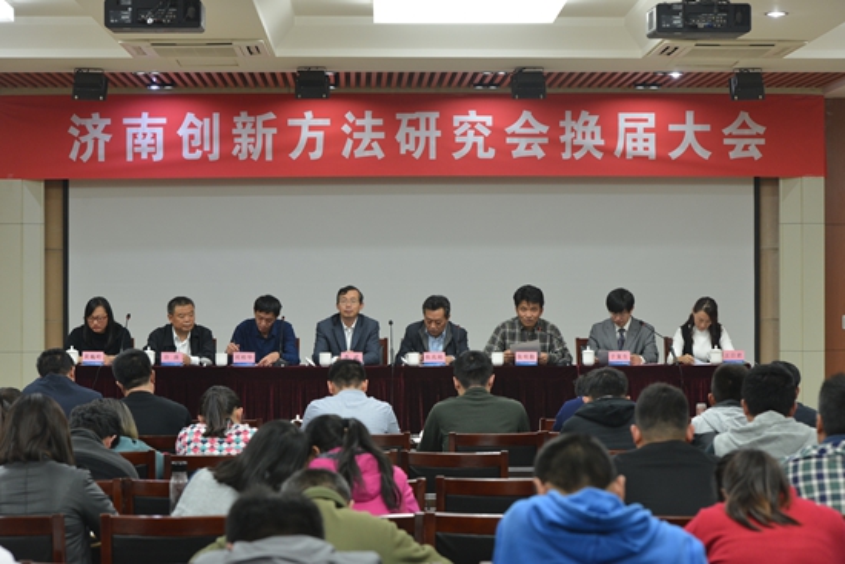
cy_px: 282
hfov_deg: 21.5
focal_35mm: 95
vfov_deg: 14.4
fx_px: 2230
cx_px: 422
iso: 1600
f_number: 5.6
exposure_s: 1/80
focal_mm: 95
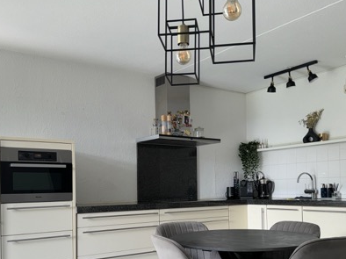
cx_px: 184
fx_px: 390
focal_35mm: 39
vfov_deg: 36.2
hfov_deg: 47.9
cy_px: 184
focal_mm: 6.76
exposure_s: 1/137
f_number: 1.78
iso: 64
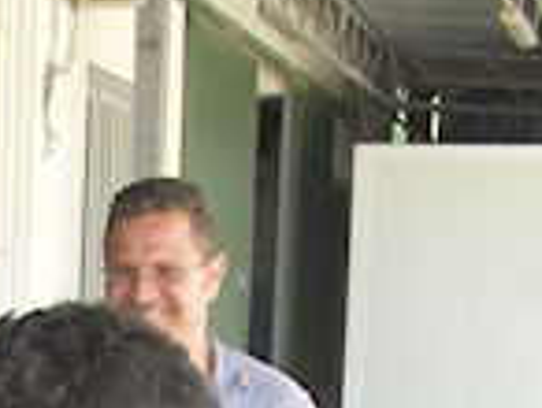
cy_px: 671
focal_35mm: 145
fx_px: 2274
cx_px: -379
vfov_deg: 9.8
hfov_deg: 12.6
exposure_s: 1/200
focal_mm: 6.3
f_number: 3.1
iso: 100
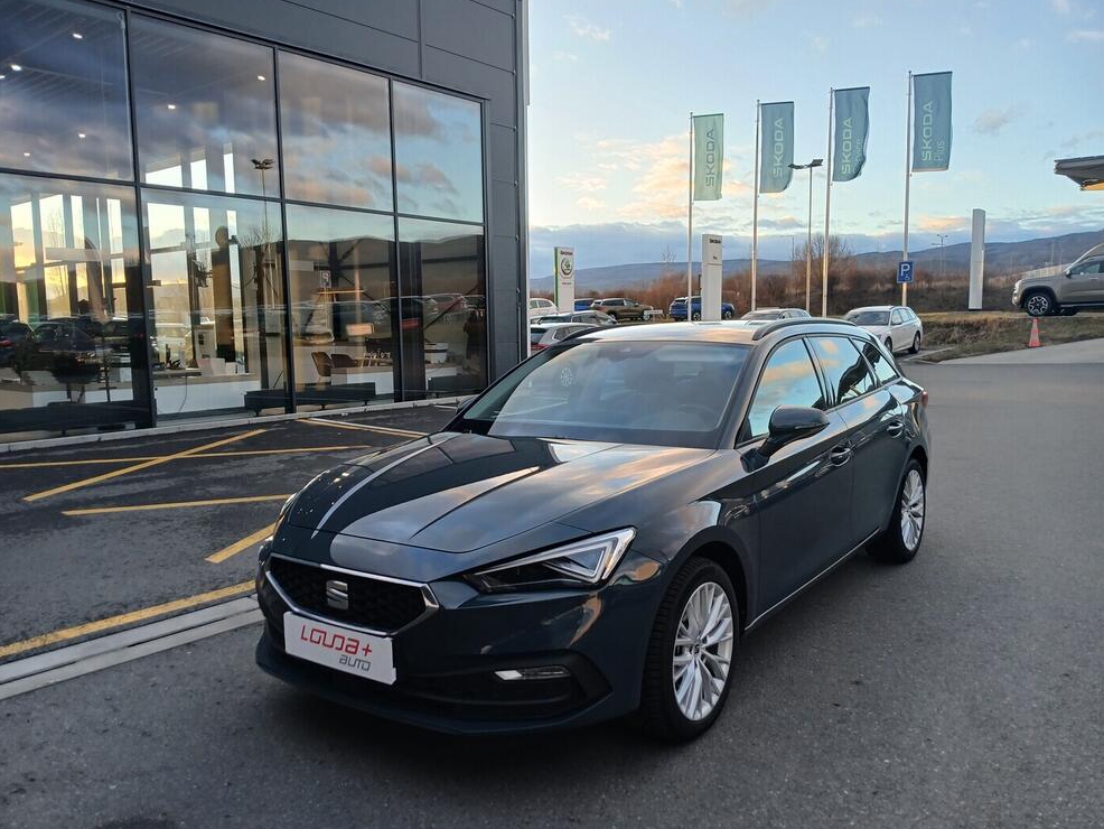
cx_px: 552
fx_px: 861
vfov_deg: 51.4
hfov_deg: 65.3
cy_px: 422
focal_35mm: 27
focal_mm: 3.98
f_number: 1.8
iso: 32
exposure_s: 1/50
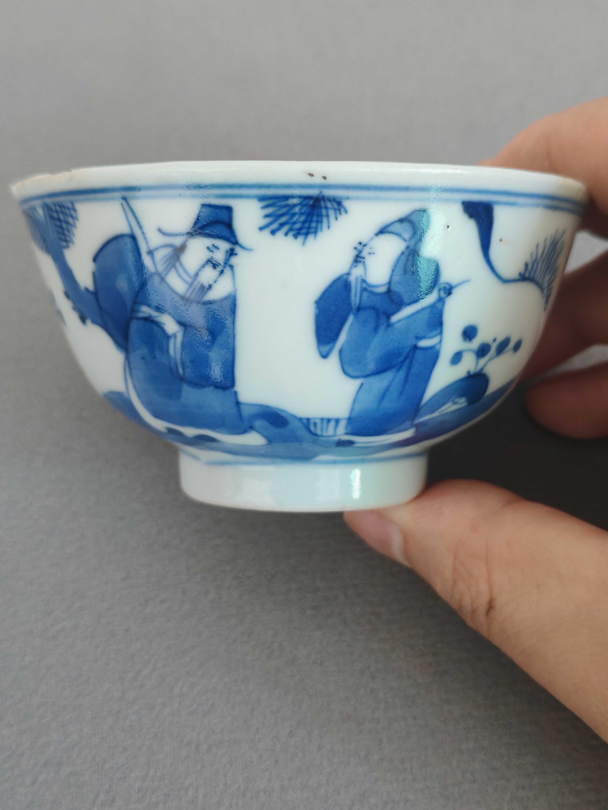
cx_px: 304
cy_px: 405
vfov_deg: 43.9
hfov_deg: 33.6
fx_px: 1007
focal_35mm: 43
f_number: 1.95
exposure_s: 1/50
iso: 640
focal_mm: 5.52
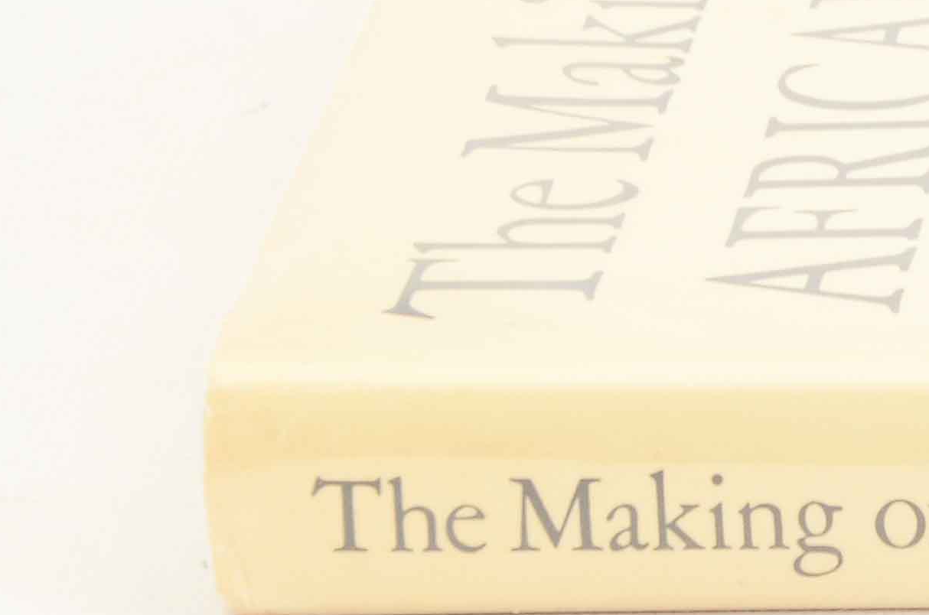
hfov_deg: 5.0
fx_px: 10352
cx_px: 1869
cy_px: 239
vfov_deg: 3.4
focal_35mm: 402
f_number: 11
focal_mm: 66
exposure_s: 1/80
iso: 400
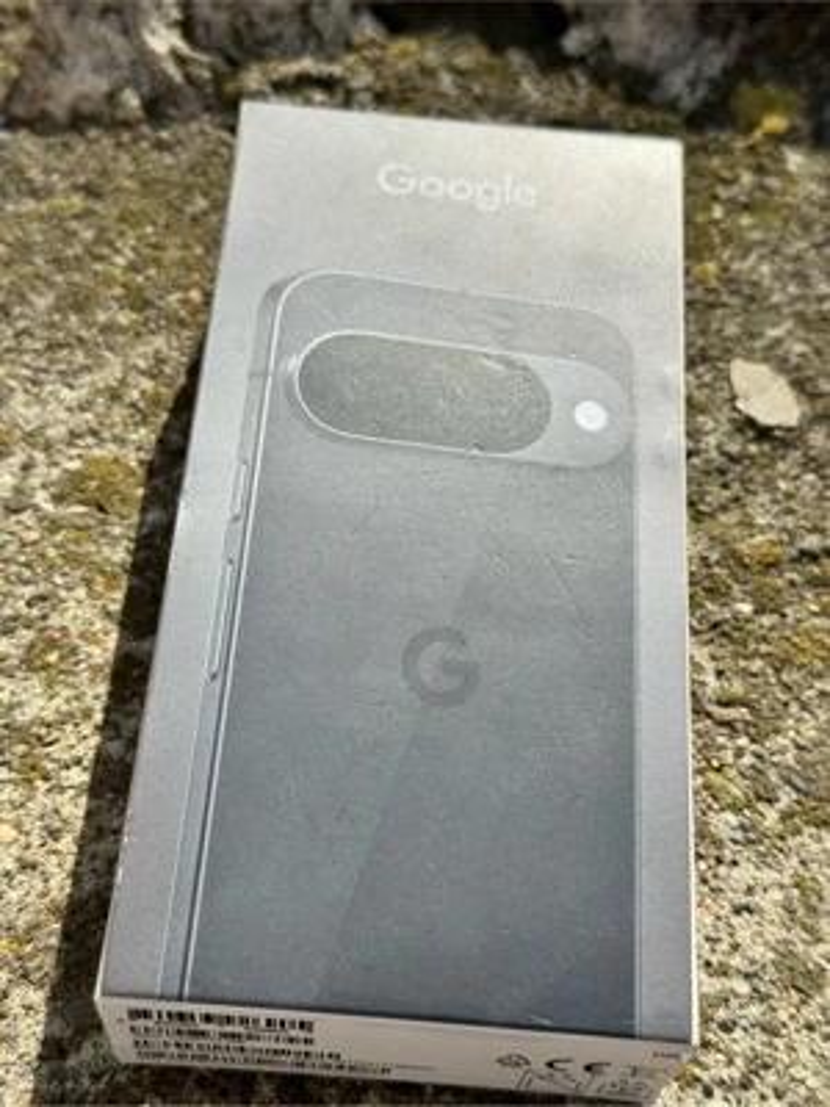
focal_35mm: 48
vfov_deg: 39.7
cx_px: 415
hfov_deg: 30.3
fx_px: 1535
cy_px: 554
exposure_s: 1/4310
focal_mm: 6.76
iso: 64
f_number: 1.78
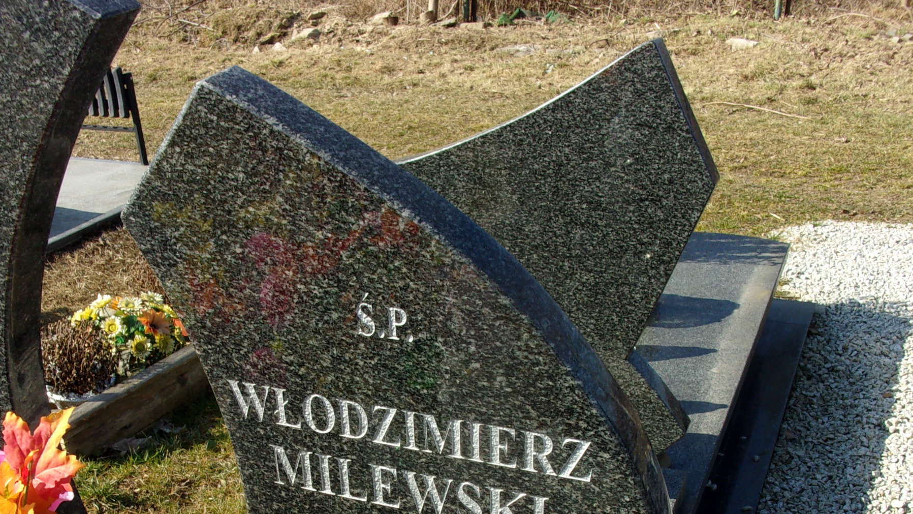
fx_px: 1065
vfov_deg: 26.1
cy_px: 482
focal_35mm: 44
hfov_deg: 46.3
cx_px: 411
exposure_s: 1/52
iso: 80
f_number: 10.8
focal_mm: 5.1
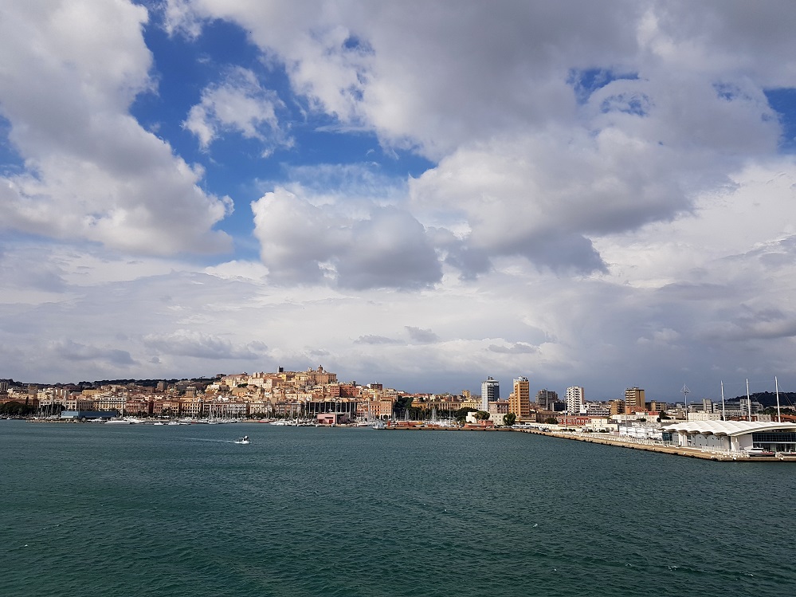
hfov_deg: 67.3
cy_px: 298
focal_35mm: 26
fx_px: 598
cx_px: 398
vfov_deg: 53.1
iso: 50
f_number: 1.7
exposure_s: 1/4160
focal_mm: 4.2
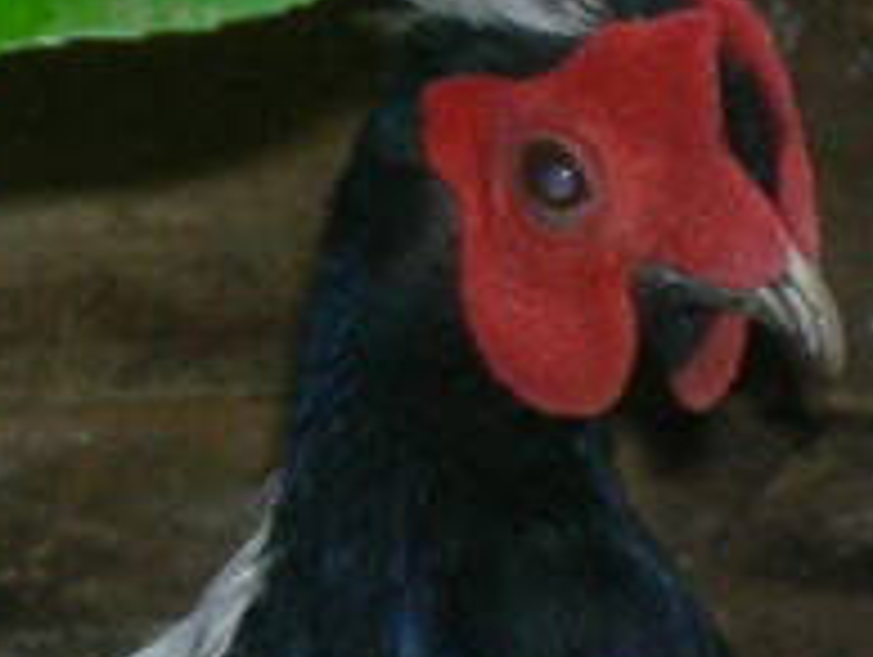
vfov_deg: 2.2
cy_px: 432
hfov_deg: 3.0
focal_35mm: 665
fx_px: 16792
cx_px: 441
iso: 200
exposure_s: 1/120
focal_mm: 26.3
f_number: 5.2
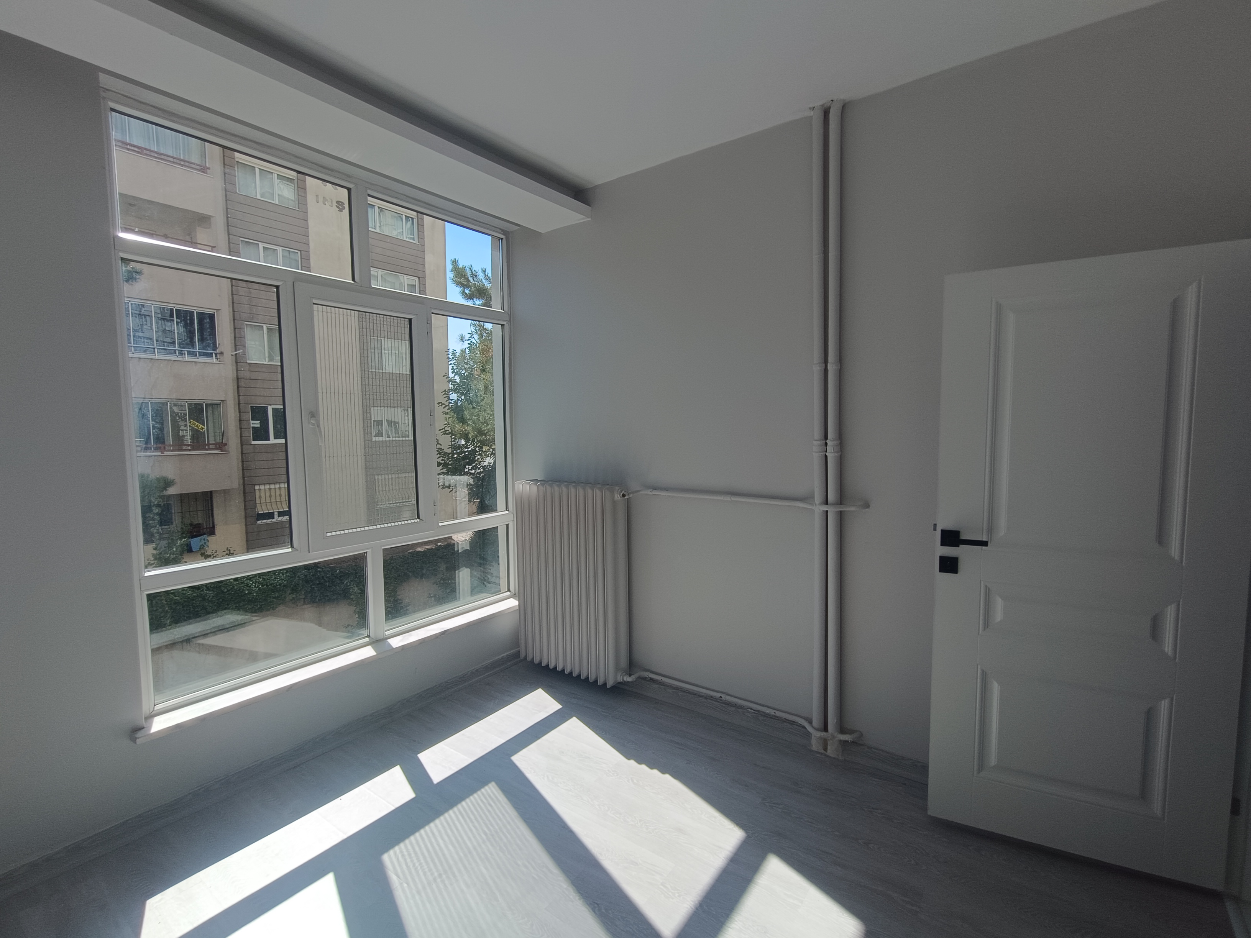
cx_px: 626
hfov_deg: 94.5
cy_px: 469
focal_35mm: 16
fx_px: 578
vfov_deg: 78.1
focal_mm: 1.66
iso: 51
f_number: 2.2
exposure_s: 1/538
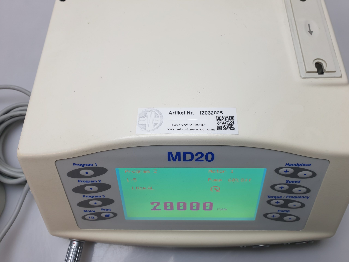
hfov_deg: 67.3
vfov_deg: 53.1
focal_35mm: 26
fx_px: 262
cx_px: 174
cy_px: 131
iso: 64
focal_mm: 4.3
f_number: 2.4
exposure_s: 1/100
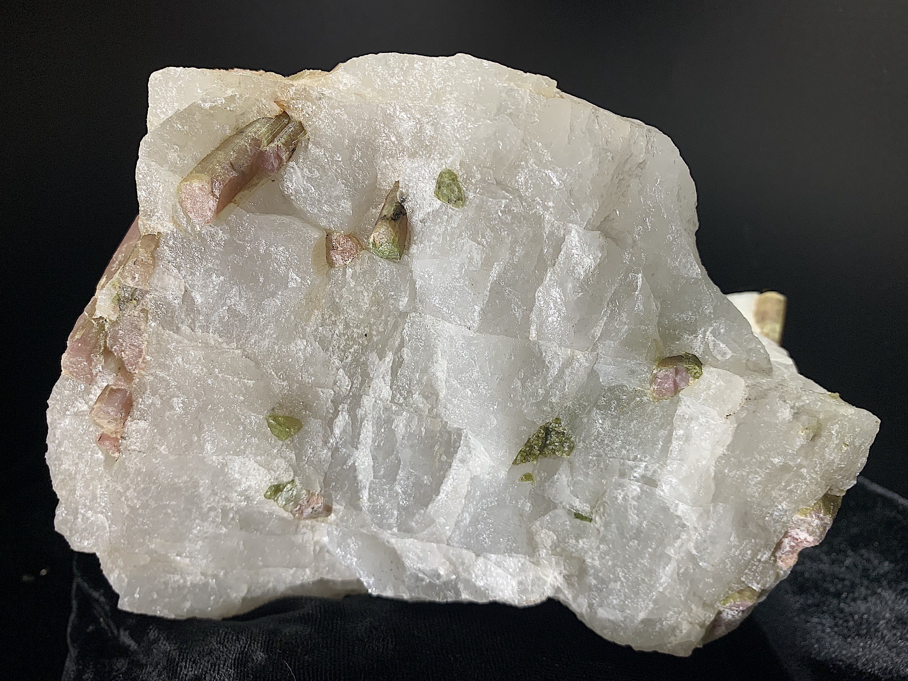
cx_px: 454
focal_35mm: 26
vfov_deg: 53.1
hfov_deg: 67.3
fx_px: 682
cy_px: 340
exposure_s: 1/60
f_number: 1.8
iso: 50
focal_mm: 4.25
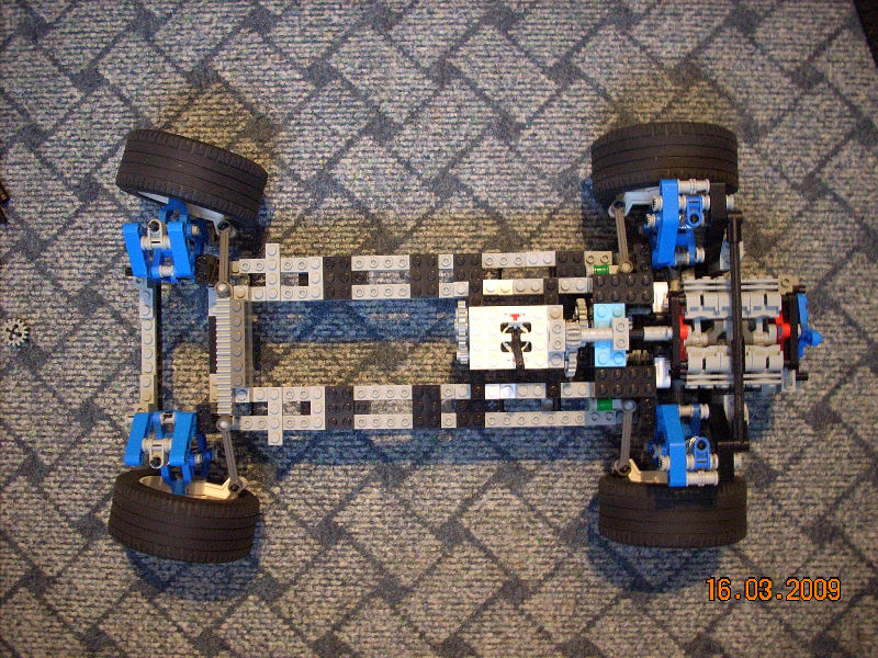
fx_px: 938
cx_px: 439
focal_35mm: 37
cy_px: 329
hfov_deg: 50.1
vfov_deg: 38.7
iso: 308
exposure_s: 1/4
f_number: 2.8
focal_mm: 6.2
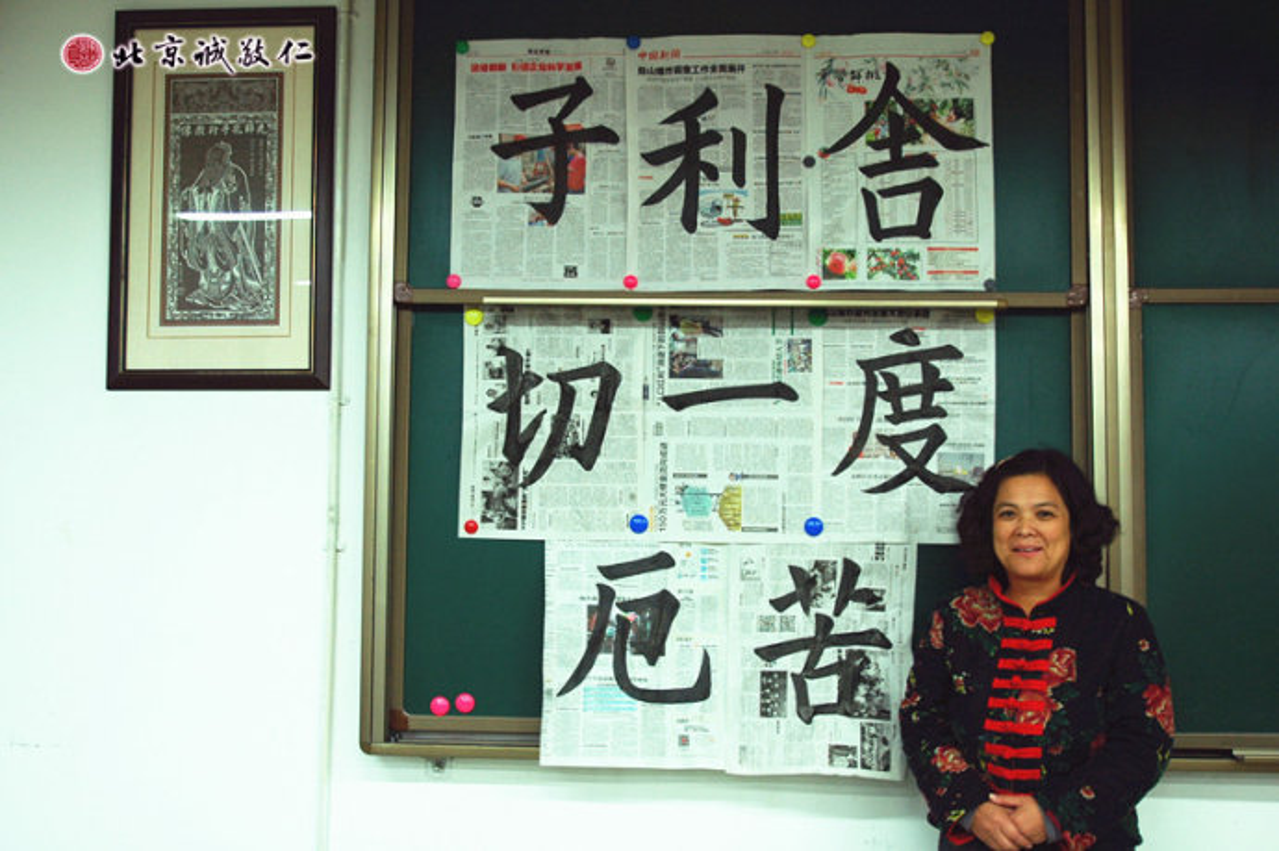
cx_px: 640
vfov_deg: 36.8
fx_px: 1278
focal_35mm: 36
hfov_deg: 53.2
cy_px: 426
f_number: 3.2
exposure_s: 1/40
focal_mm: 24
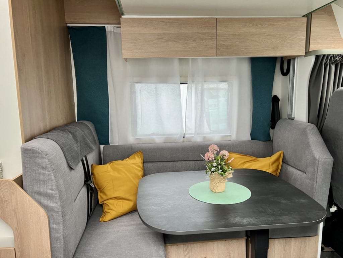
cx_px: 172
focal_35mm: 26
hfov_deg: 67.3
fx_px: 258
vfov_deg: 53.1
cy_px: 129
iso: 125
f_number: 1.5
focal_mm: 5.7
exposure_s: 1/87
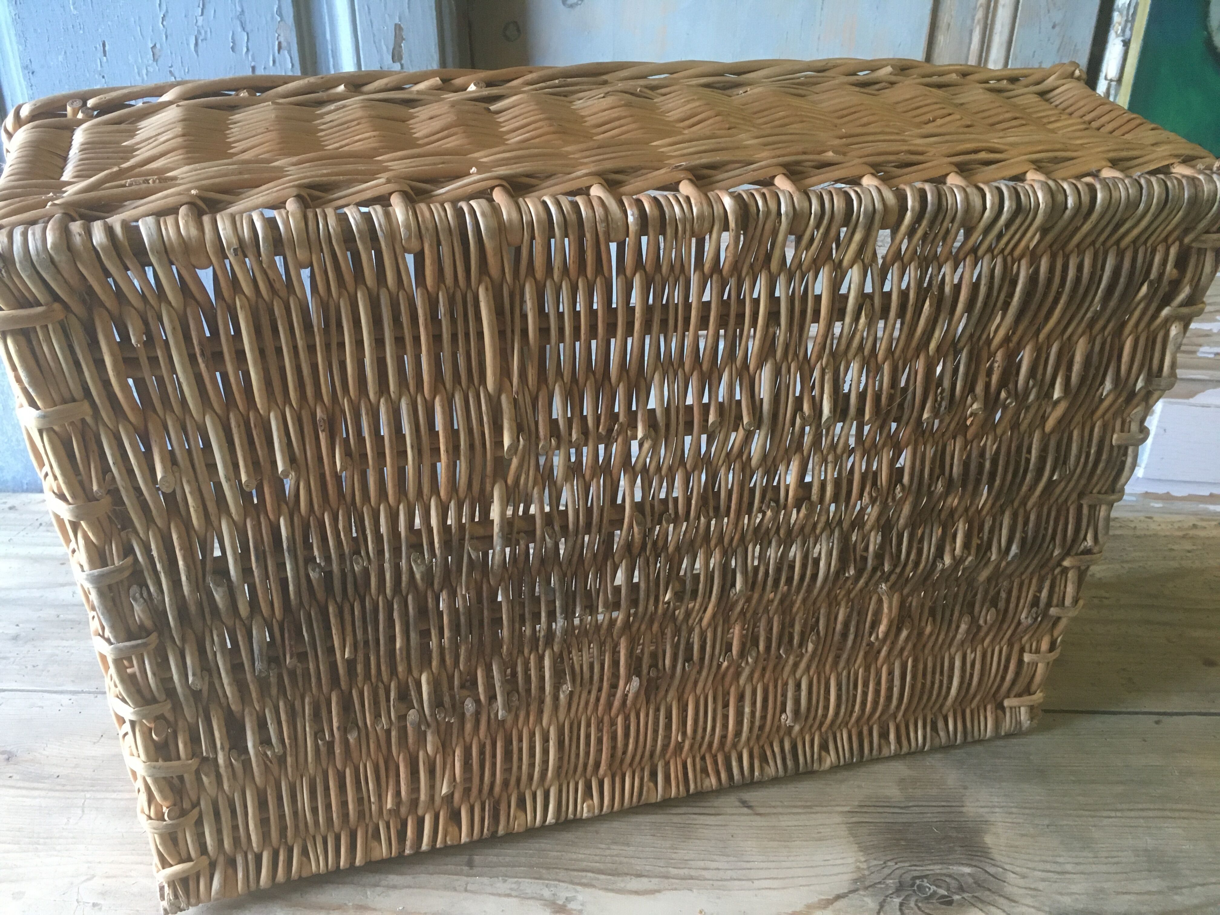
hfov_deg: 61.7
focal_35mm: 29
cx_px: 610
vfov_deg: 48.2
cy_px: 458
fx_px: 1022
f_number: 2.2
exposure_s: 1/33
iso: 160
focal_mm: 4.15
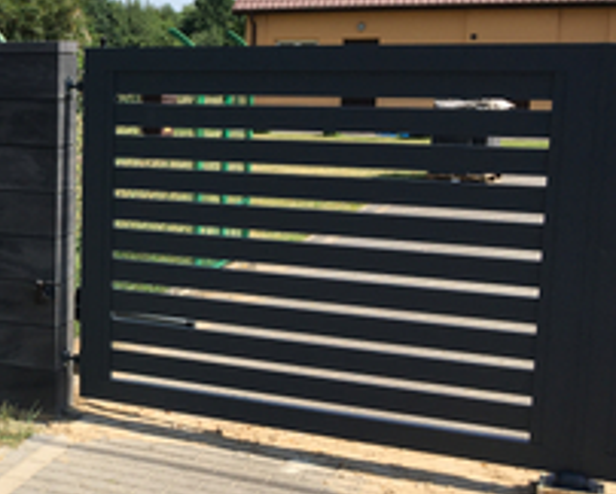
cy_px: 215
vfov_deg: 24.2
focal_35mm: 63
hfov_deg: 27.8
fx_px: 1150
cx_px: -37
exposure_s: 1/1099
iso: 25
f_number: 2.2
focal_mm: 4.15
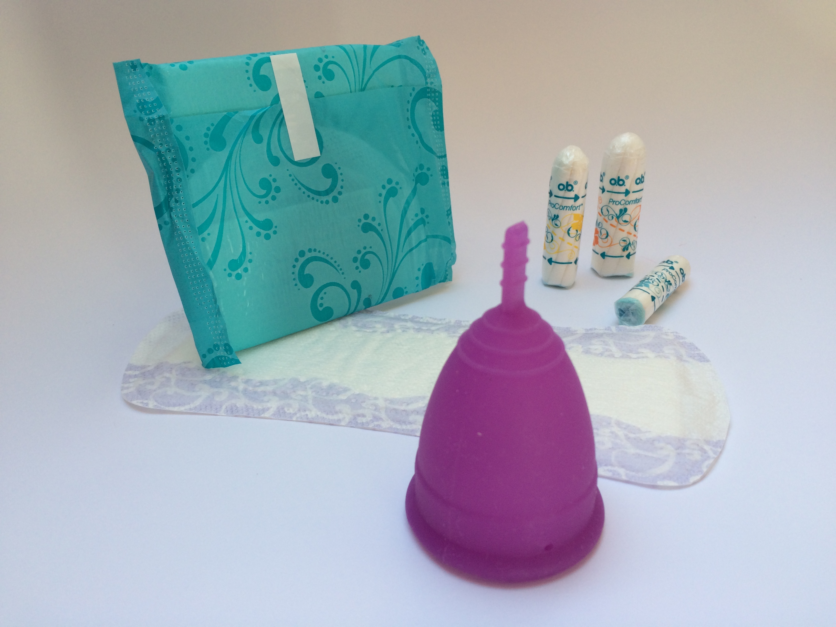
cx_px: 418
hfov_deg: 61.7
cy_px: 314
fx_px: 700
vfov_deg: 48.2
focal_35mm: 29
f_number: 2.2
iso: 32
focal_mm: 4.15
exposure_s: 1/109
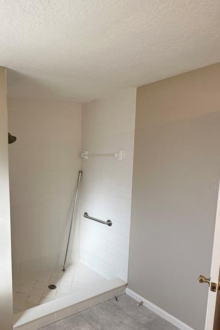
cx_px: 32
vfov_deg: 71.2
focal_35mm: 25
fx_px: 229
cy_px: 186
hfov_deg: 47.3
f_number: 2.2
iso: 40
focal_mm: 2.22
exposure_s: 1/181
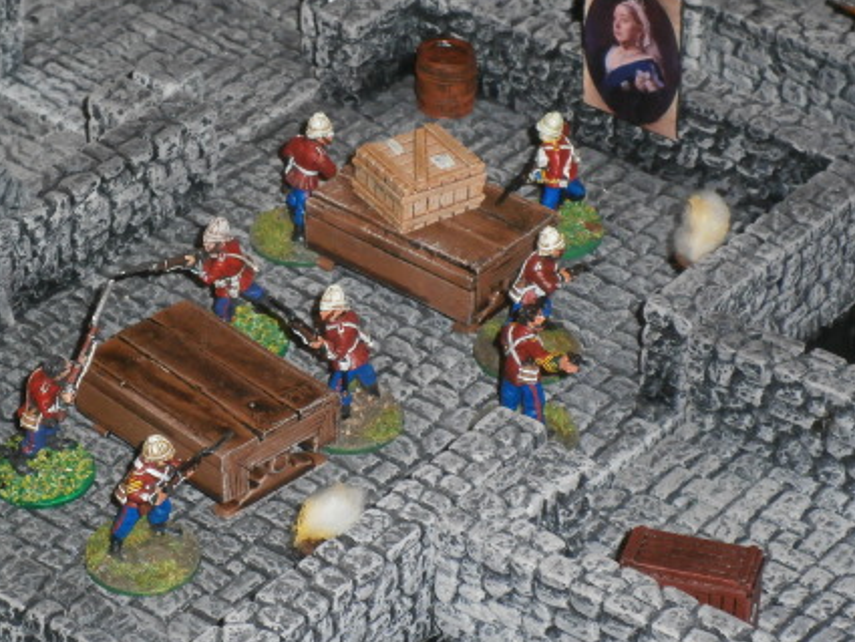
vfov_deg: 10.6
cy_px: 298
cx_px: 336
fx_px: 3459
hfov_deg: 14.1
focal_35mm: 140
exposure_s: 1/100
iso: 200
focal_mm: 19.6
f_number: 5.8
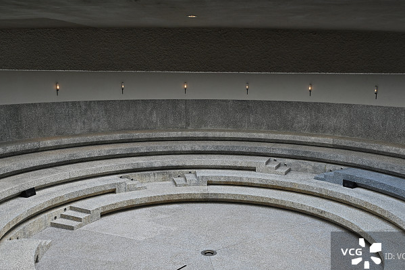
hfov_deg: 48.4
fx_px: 450
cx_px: 211
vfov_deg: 33.2
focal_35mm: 40
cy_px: 170
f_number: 4
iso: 500
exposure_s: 1/250
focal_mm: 30
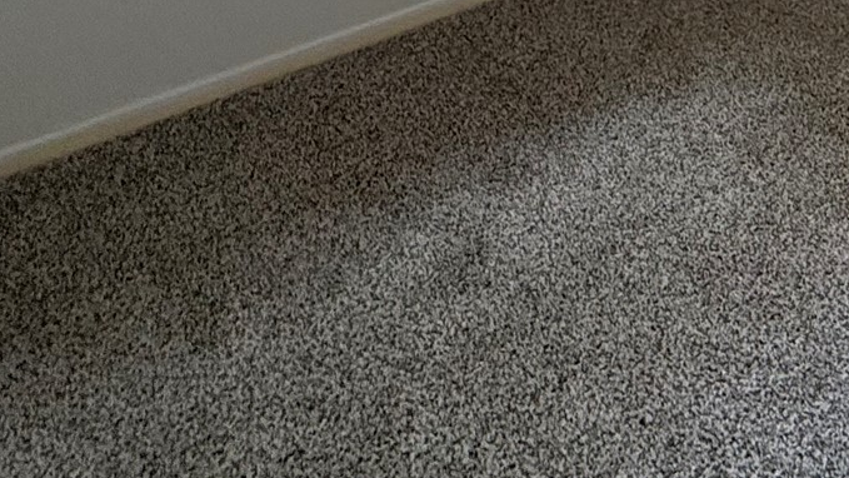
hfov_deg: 38.0
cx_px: 908
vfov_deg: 18.1
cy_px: -465
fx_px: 1036
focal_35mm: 46
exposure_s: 1/120
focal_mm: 2.22
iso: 200
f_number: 2.2
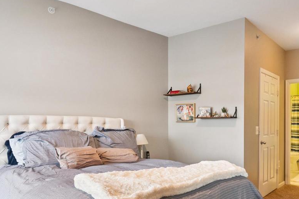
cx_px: 172
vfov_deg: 45.5
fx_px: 233
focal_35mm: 28
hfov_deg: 65.1
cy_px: 138
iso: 400
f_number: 5.6
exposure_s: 1/40
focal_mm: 10
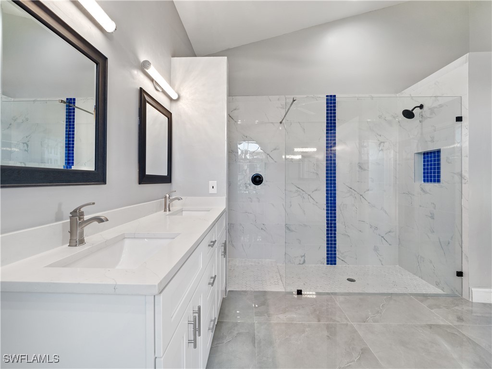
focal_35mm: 14
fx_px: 199
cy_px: 184
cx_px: 246
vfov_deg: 85.7
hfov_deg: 102.1
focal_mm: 7
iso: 200
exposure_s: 1/8
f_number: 7.1
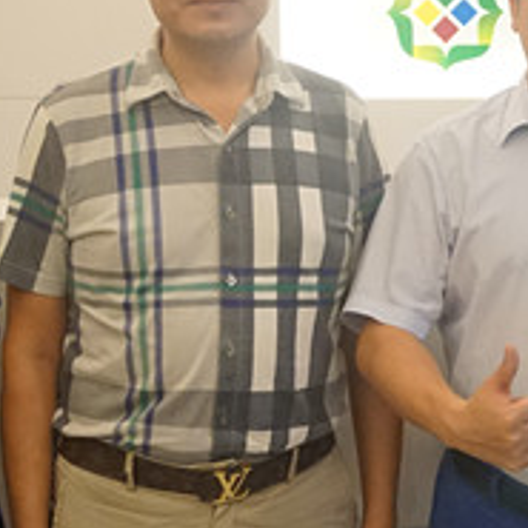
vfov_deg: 15.0
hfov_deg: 14.6
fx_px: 1999
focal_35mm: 116
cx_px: 619
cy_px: 287
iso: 2000
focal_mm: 21
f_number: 4
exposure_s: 1/160
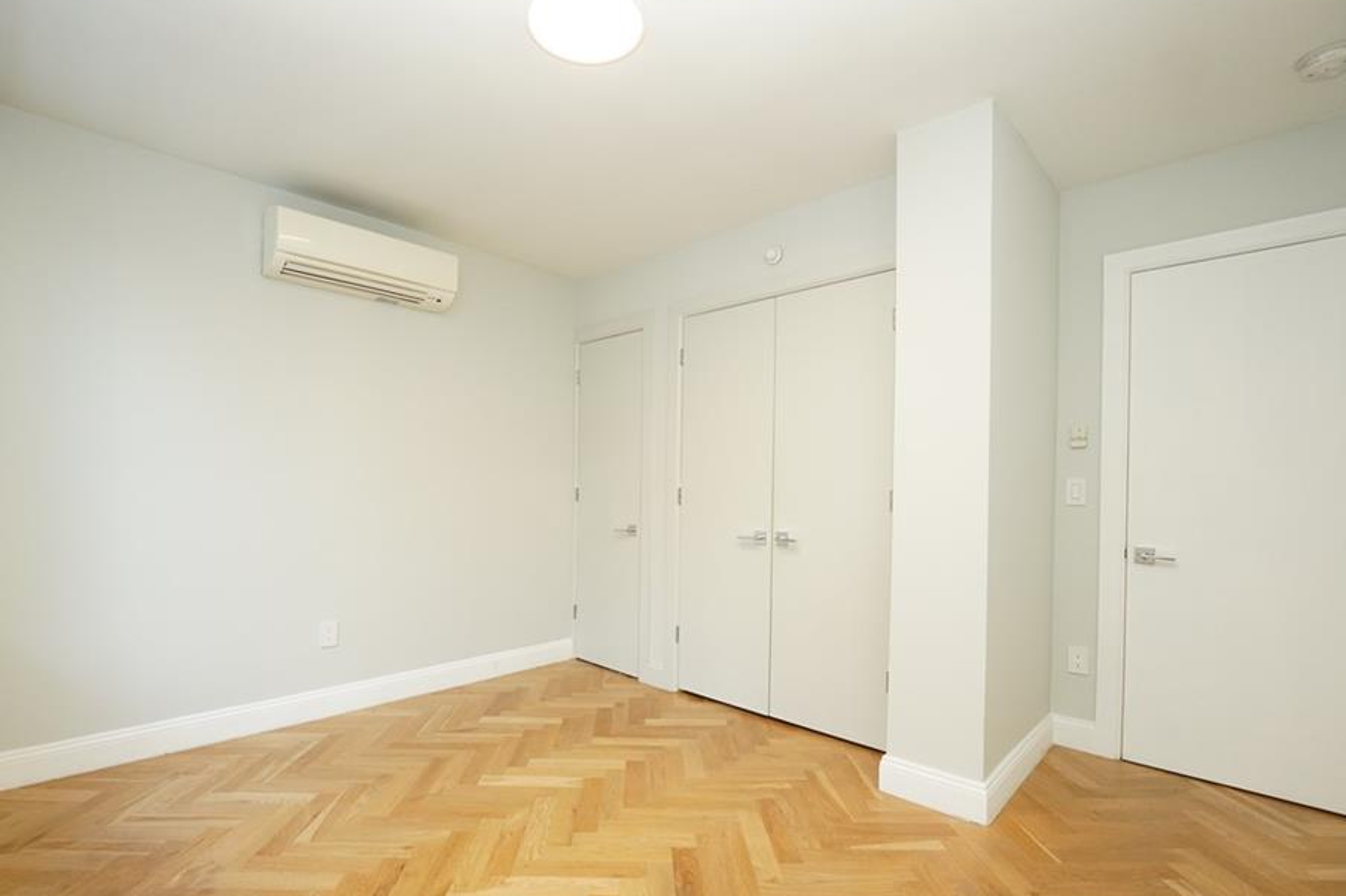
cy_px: 487
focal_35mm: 17
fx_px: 635
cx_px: 643
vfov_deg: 70.3
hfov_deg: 93.2
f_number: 4.5
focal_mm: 10
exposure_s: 1/125
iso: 1000
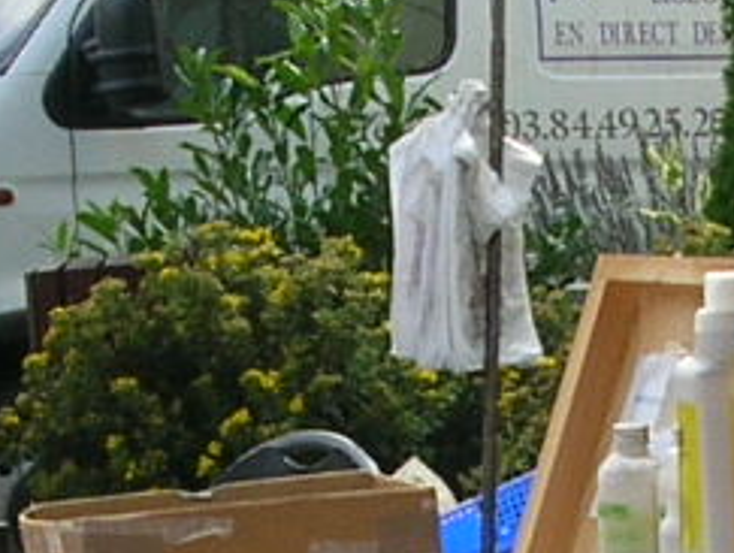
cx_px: 695
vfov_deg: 6.4
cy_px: 659
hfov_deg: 8.6
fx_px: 4884
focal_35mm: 230
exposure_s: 1/256
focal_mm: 5.8
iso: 50
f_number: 2.8
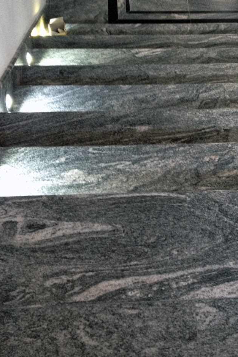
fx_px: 615
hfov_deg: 21.8
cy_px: 180
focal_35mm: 62
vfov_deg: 32.4
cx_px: 172
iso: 160
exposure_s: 1/20
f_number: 2.4
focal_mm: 4.28
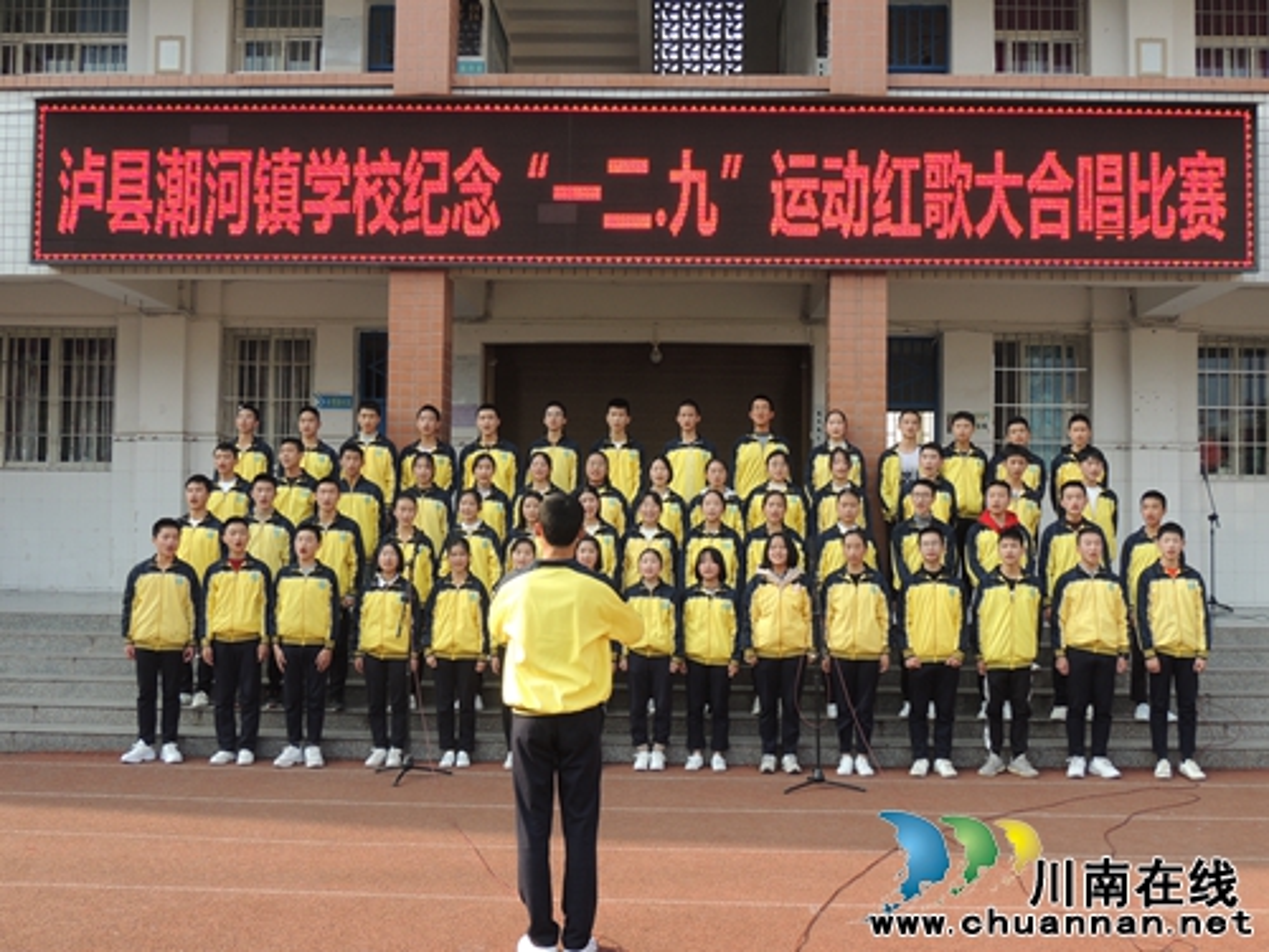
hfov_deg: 46.8
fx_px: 1466
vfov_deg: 36.0
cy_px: 476
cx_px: 634
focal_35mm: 40
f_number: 3.3
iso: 100
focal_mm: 7.1
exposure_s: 1/250
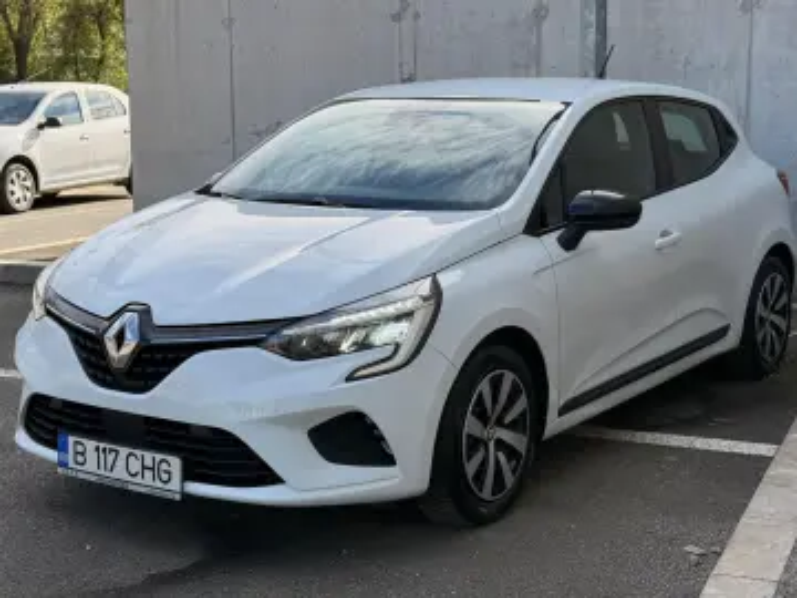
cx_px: 398
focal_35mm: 48
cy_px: 299
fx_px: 1105
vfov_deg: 30.3
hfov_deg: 39.7
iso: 80
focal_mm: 6.76
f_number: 1.78
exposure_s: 1/1883
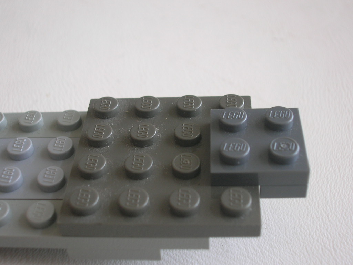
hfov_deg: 38.2
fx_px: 510
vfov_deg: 29.1
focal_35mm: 50
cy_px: 132
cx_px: 176
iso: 50
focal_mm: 8.4
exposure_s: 1/9.9
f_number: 3.3
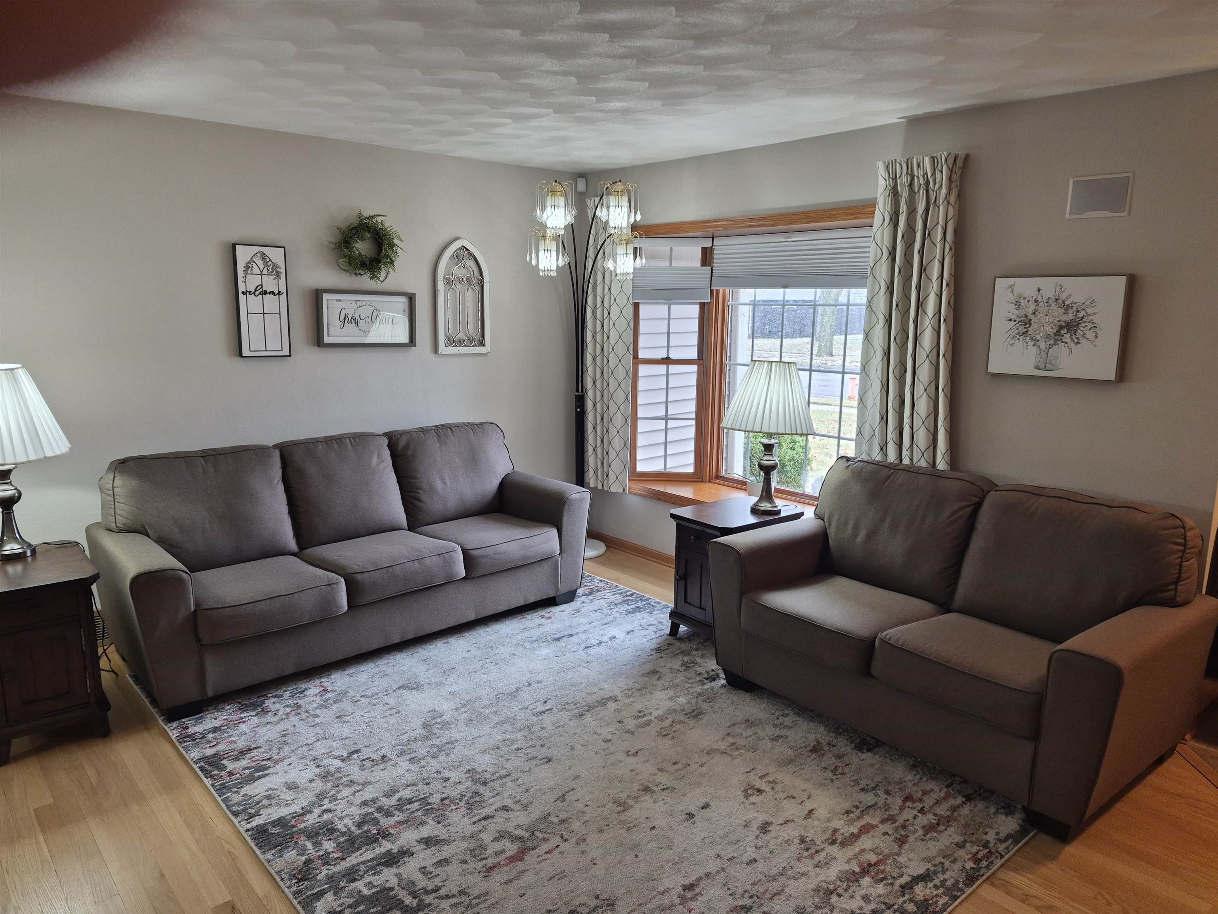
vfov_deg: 58.9
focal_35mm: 23
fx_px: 809
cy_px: 457
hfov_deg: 73.9
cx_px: 609
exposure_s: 1/120
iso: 160
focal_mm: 5.4
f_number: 1.8
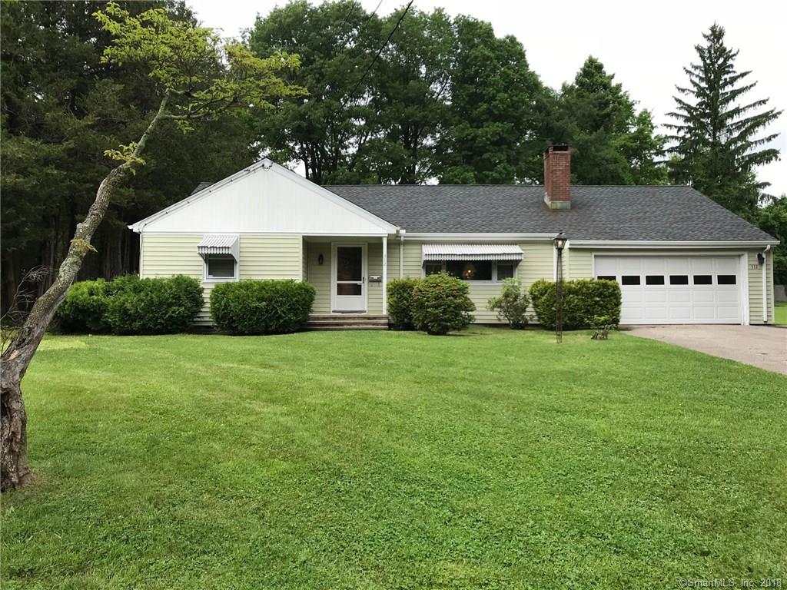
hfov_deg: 63.4
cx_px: 394
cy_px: 295
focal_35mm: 28
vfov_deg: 49.7
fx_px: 637
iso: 20
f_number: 1.8
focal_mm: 3.99
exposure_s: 1/1277
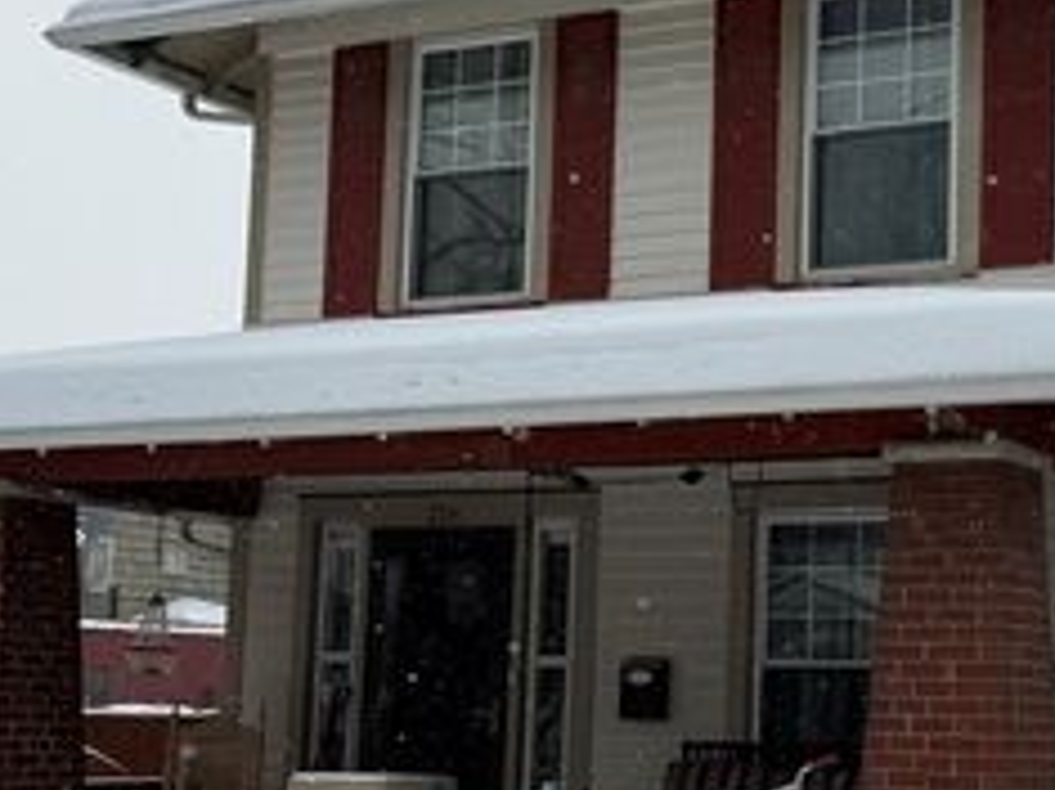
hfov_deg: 37.4
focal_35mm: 51
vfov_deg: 28.5
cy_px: 316
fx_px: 1554
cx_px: 611
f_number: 1.78
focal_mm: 6.76
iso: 80
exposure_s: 1/2907
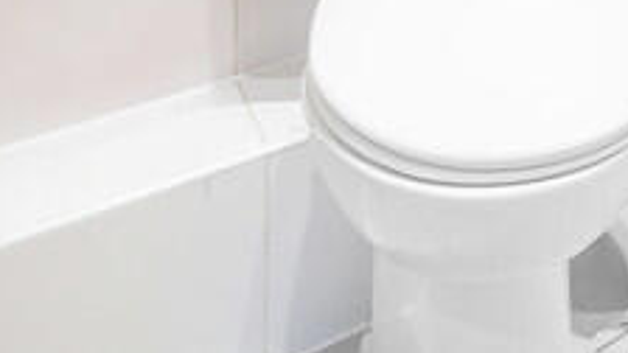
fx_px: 1116
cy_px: -559
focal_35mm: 67
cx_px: 866
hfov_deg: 25.8
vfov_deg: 12.7
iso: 320
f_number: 9
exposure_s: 1/4
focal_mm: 14
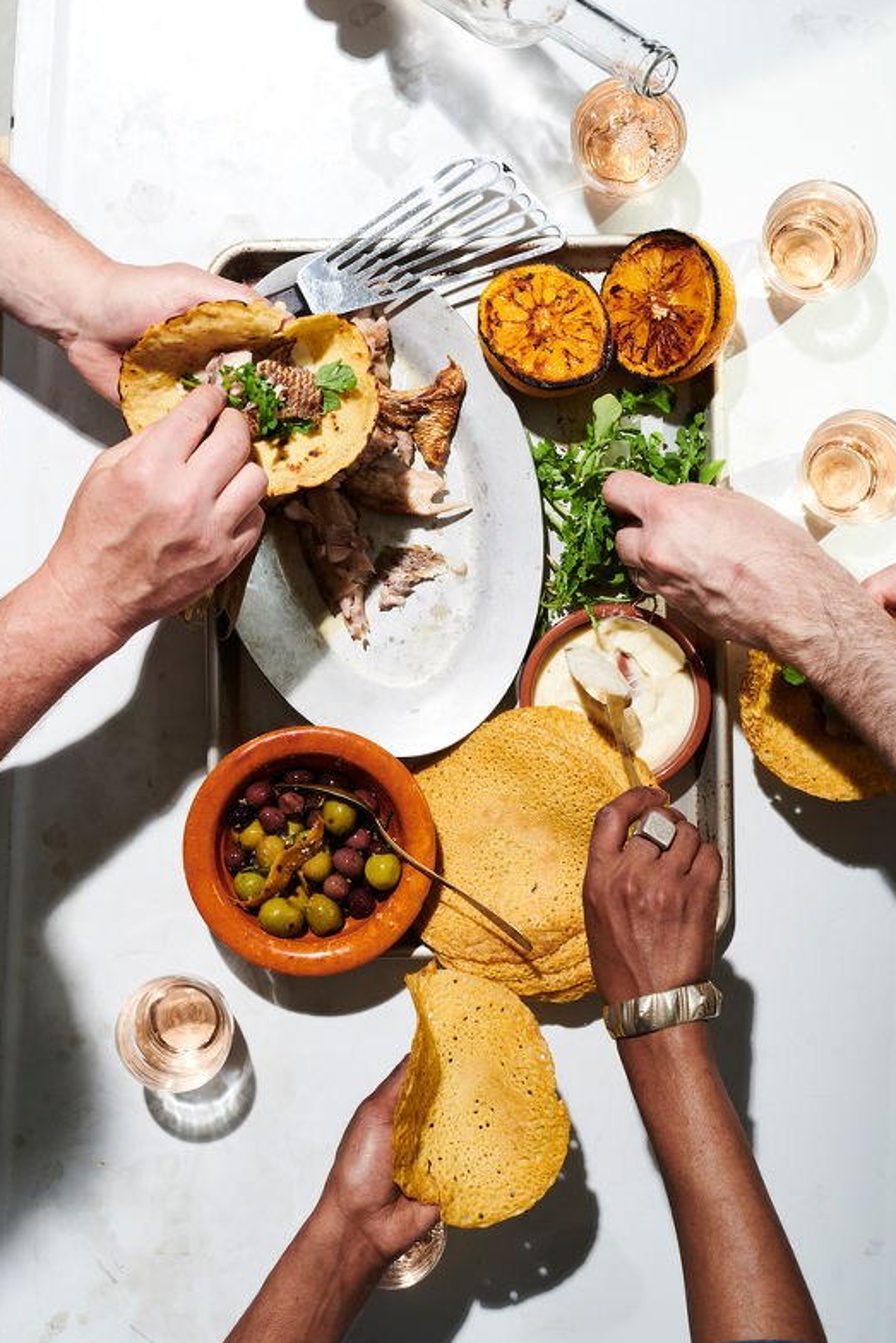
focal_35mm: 51
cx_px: 451
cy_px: 661
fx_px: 1903
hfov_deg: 26.5
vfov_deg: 38.9
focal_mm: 50
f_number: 7.1
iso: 100
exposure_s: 1/200
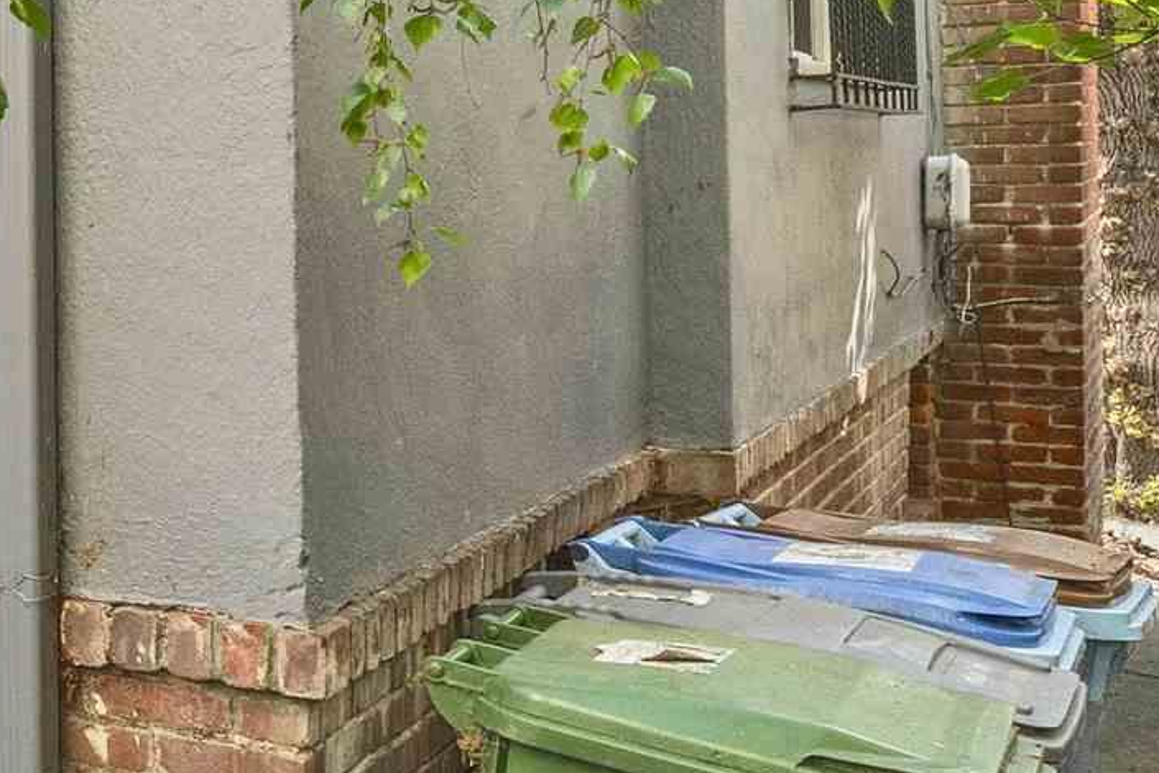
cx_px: -779
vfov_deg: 22.2
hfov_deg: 23.0
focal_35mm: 61
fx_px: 1964
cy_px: 307
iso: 1250
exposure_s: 1/320
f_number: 10
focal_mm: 14
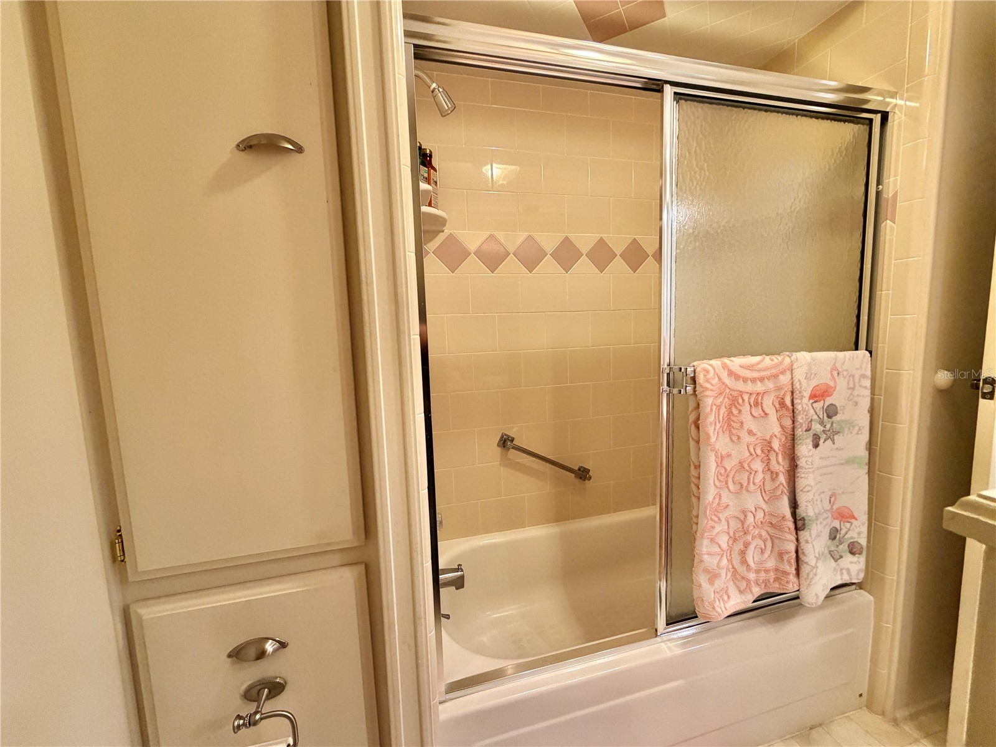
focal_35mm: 14
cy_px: 374
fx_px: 403
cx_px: 498
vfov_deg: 85.7
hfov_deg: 102.1
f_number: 2.2
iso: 250
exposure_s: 1/60
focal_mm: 2.22
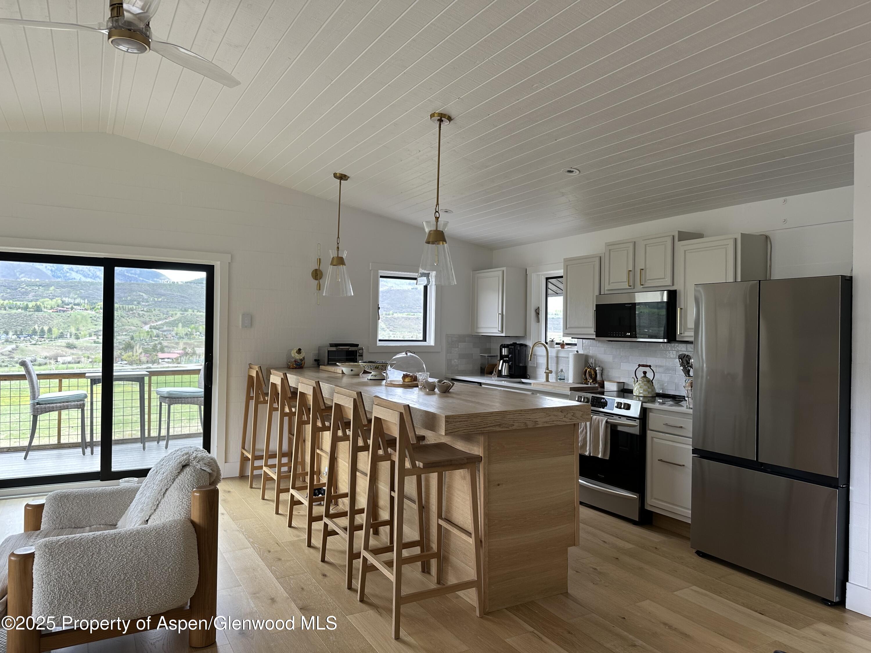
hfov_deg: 71.6
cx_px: 436
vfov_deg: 56.8
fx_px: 604
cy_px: 326
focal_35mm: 24
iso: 80
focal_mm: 6.86
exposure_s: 1/121
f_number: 1.78
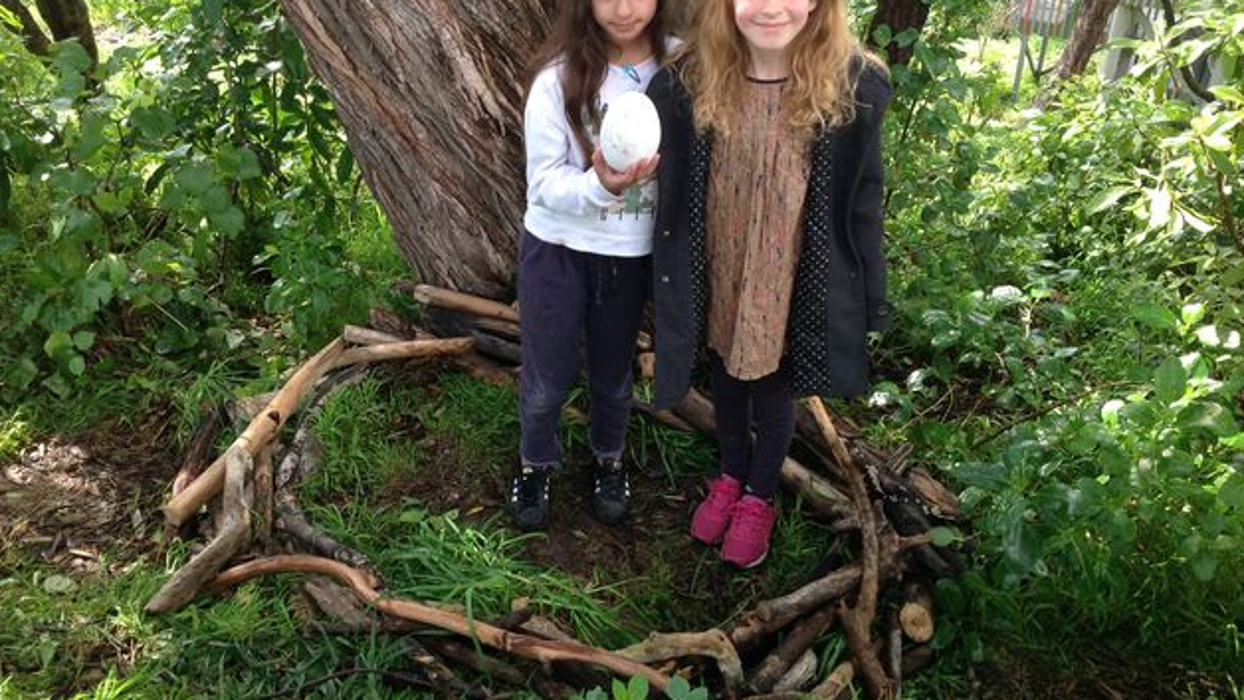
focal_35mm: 39
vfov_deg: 30.4
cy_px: 299
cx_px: 611
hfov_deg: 51.6
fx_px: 1286
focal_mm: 4.28
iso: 80
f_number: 2.4
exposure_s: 1/120
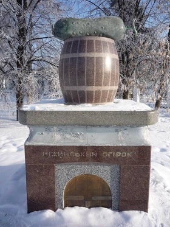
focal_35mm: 32
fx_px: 209
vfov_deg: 56.8
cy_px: 114
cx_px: 85
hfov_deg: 44.2
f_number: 4.5
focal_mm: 5.2
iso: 100
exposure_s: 1/500
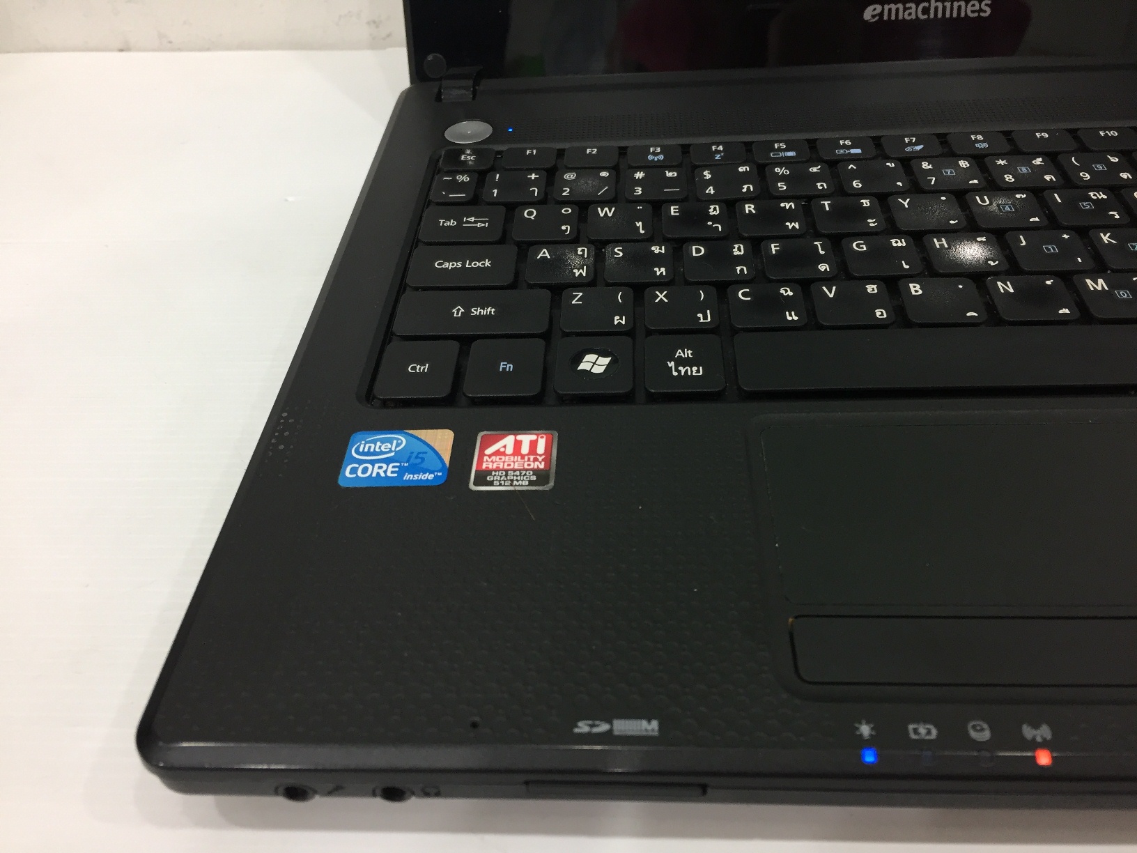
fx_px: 953
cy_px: 426
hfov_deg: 61.7
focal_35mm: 29
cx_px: 568
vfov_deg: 48.2
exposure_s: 1/33
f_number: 2.2
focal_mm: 4.15
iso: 100
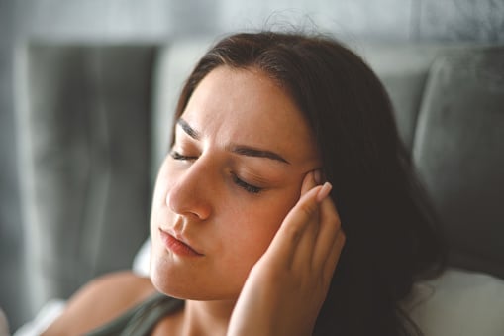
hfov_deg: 39.6
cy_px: 168
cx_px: 252
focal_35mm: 50
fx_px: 700
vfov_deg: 27.0
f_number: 1.8
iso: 100
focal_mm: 50
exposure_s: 1/160
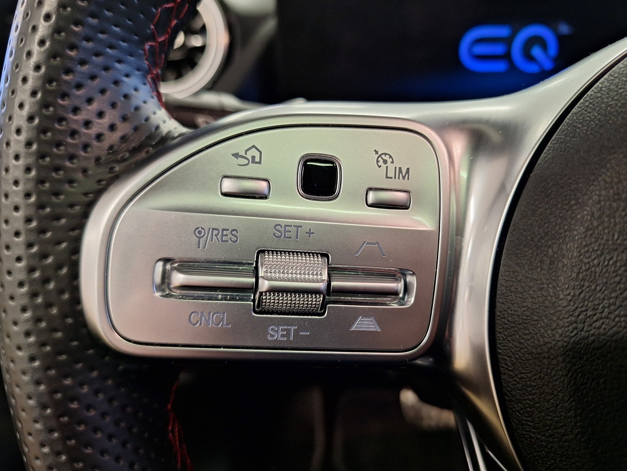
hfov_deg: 71.6
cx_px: 315
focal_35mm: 24
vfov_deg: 56.8
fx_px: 435
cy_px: 233
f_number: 1.8
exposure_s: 1/33
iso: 200
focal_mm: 5.54
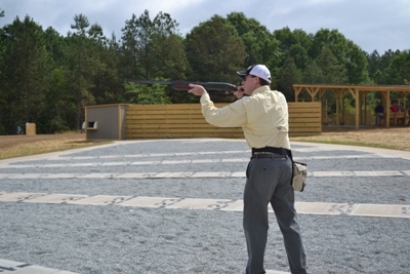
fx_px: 513
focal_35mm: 45
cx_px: 205
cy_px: 137
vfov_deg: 29.9
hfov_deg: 43.6
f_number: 4.5
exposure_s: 1/800
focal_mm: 30
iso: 100
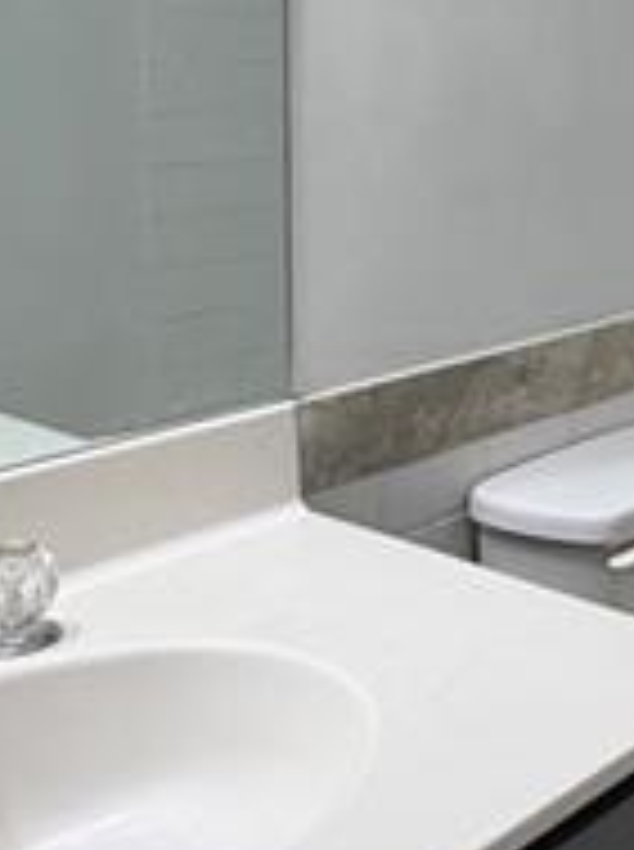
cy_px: 198
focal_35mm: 57
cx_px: 670
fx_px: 1397
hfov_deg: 24.2
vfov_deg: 33.1
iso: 125
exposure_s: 1/120
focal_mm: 2.22
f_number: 2.2
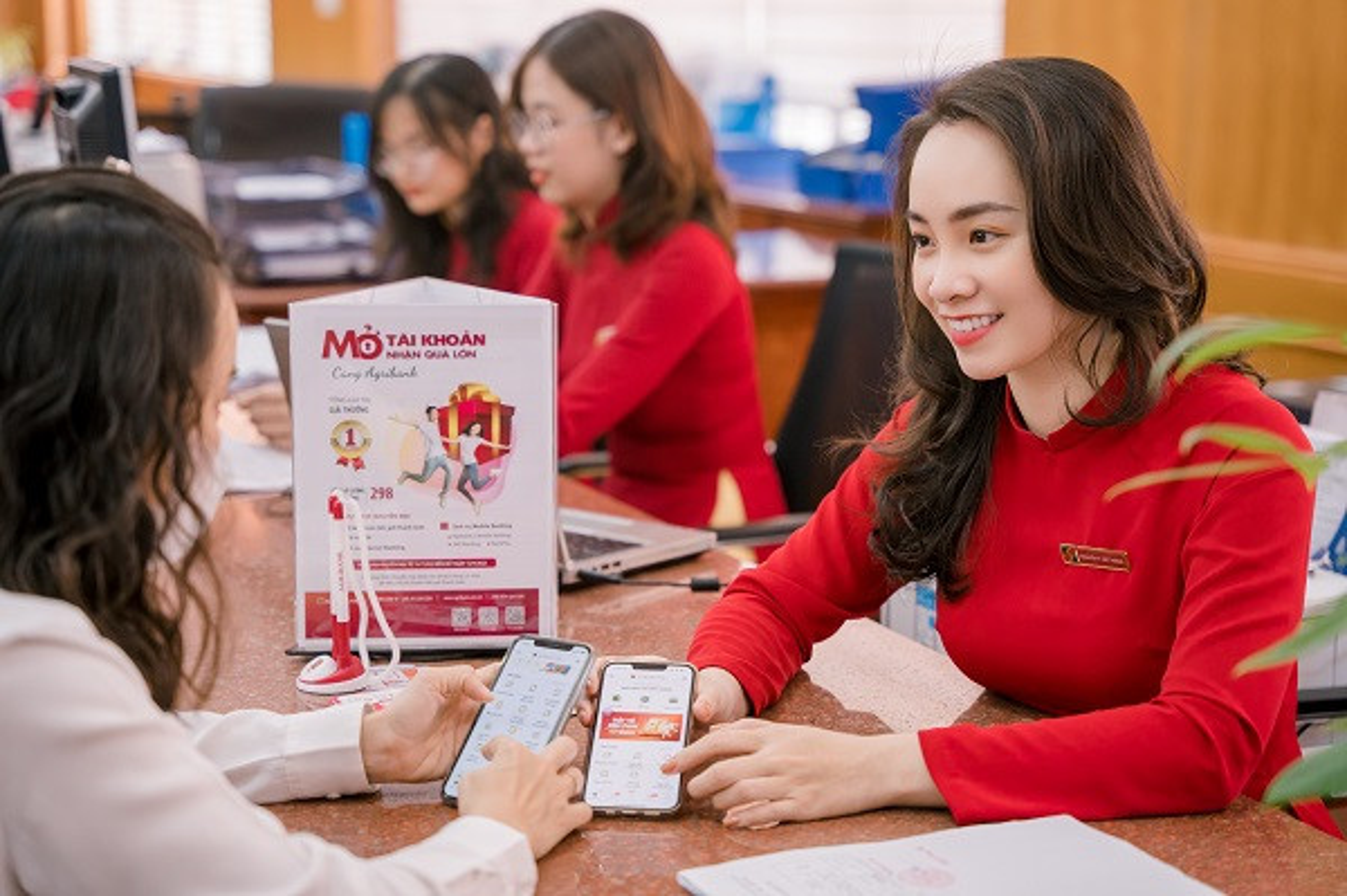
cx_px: 674
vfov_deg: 19.4
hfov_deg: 28.9
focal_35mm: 70
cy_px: 448
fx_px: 2617
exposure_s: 1/200
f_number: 2.8
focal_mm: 70
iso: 800
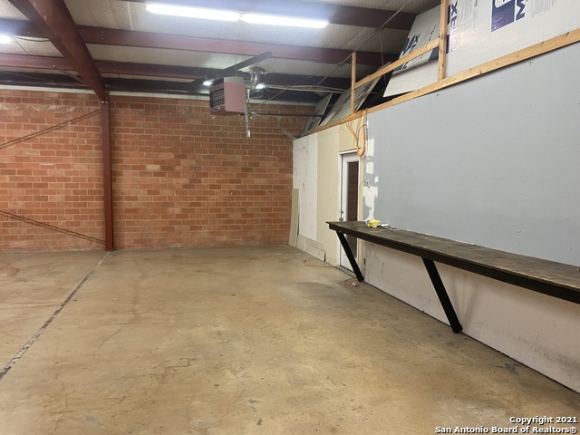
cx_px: 290
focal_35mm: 26
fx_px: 436
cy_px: 218
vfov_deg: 53.1
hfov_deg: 67.3
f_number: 1.8
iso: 200
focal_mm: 4.25
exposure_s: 1/60
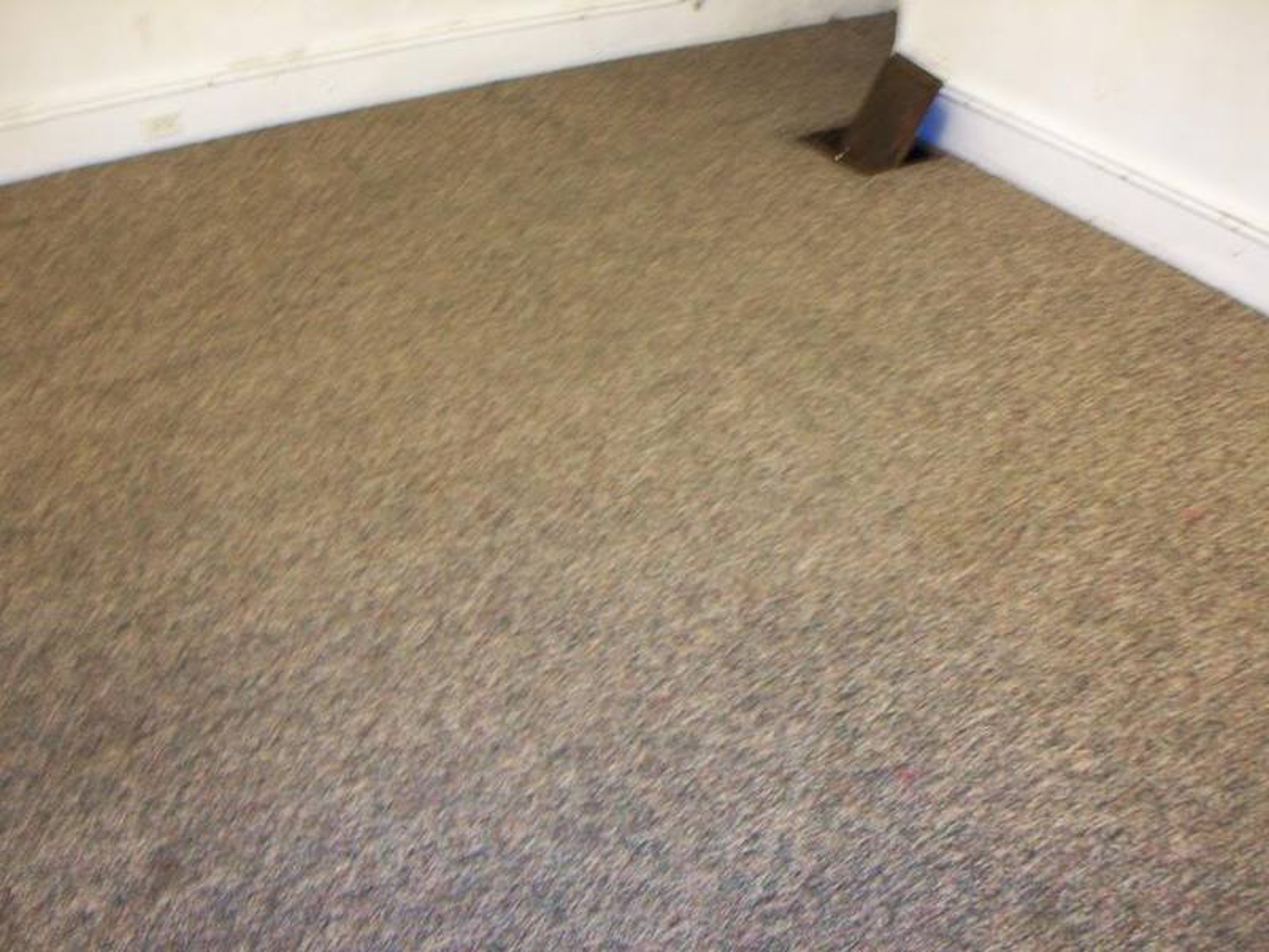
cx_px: 634
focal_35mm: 34
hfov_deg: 54.0
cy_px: 476
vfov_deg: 41.8
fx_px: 1246
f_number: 2.8
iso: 120
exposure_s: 1/2
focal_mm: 5.7
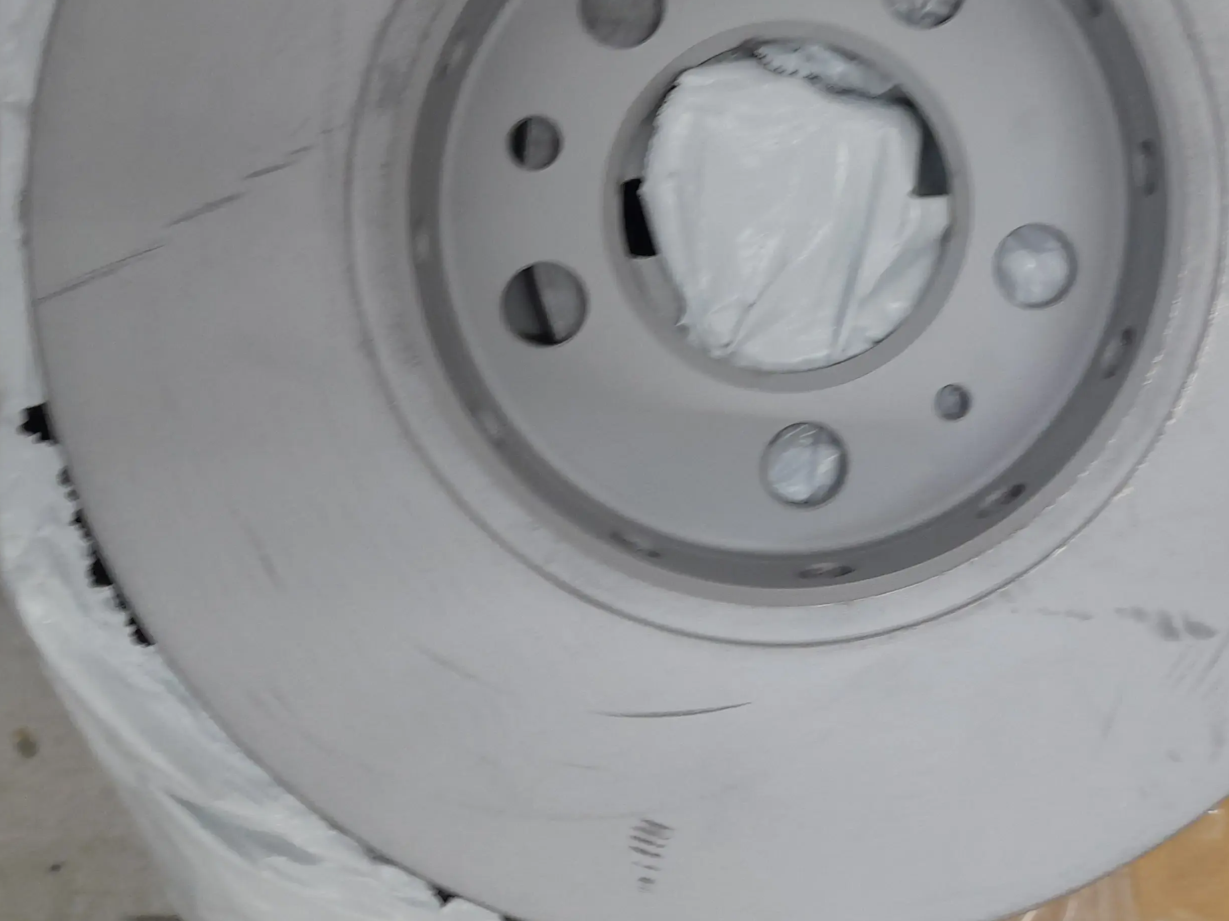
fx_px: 1456
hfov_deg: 45.1
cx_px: 821
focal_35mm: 41
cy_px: 203
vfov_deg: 34.2
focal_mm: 4.6
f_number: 2
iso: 250
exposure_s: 1/50
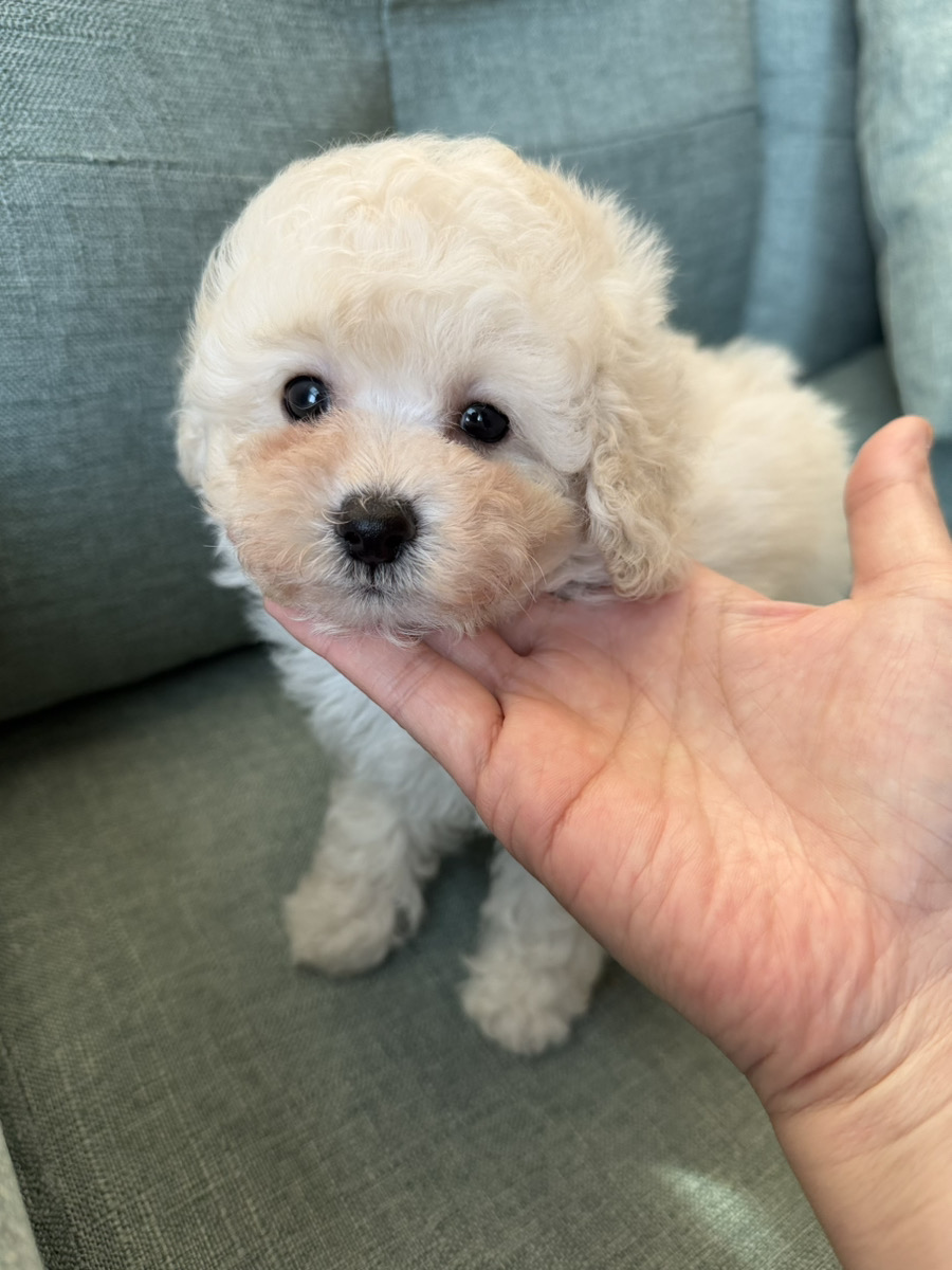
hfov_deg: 56.8
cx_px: 476
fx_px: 880
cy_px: 635
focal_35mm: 24
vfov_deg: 71.6
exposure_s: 1/121
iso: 160
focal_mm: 6.76
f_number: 1.78
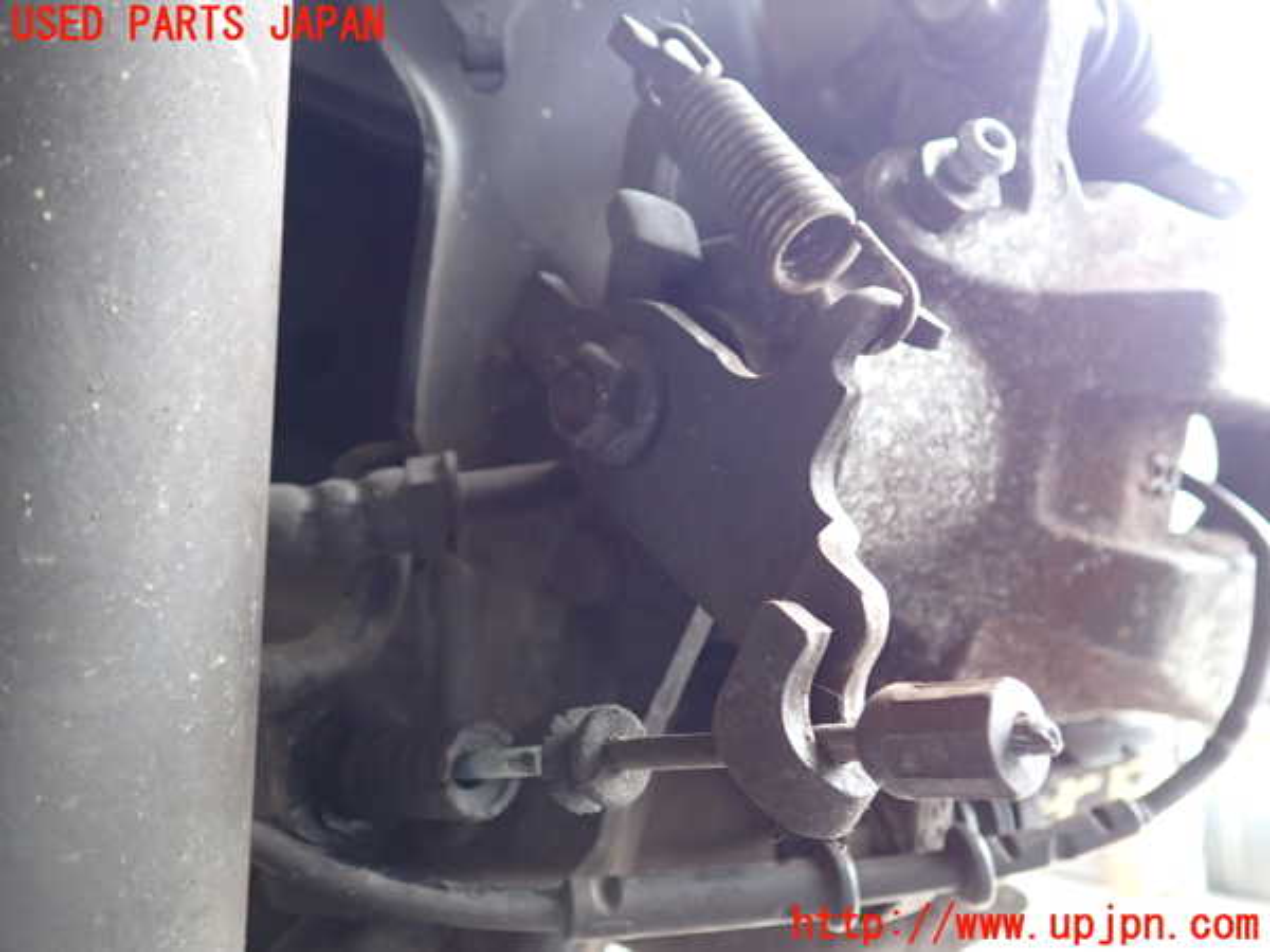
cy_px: 476
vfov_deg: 46.8
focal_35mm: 30
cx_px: 635
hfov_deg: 60.0
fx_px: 1101
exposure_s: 1/30
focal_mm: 5.4
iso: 250
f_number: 2.3
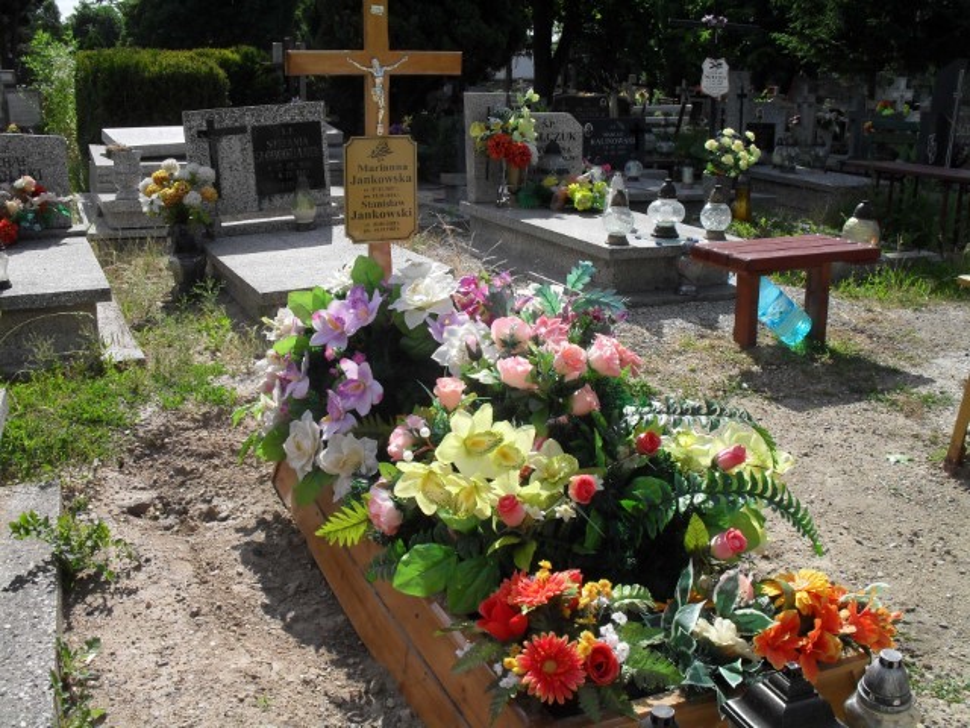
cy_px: 364
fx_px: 981
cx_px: 485
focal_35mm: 35
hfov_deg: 52.6
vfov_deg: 40.7
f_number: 8.4
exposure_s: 1/250
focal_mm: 6.3
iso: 100
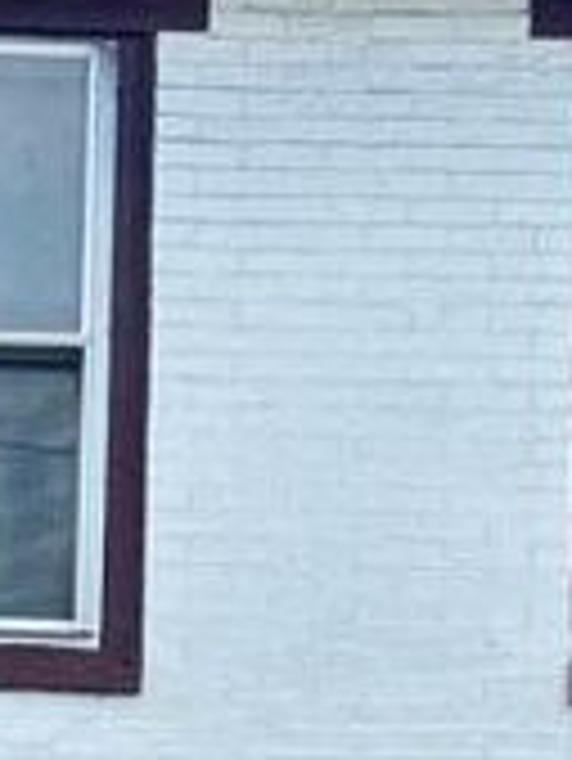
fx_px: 4511
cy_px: 1077
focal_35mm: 205
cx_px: 491
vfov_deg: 9.4
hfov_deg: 7.2
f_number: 1.6
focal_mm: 5.96
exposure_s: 1/312
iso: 32
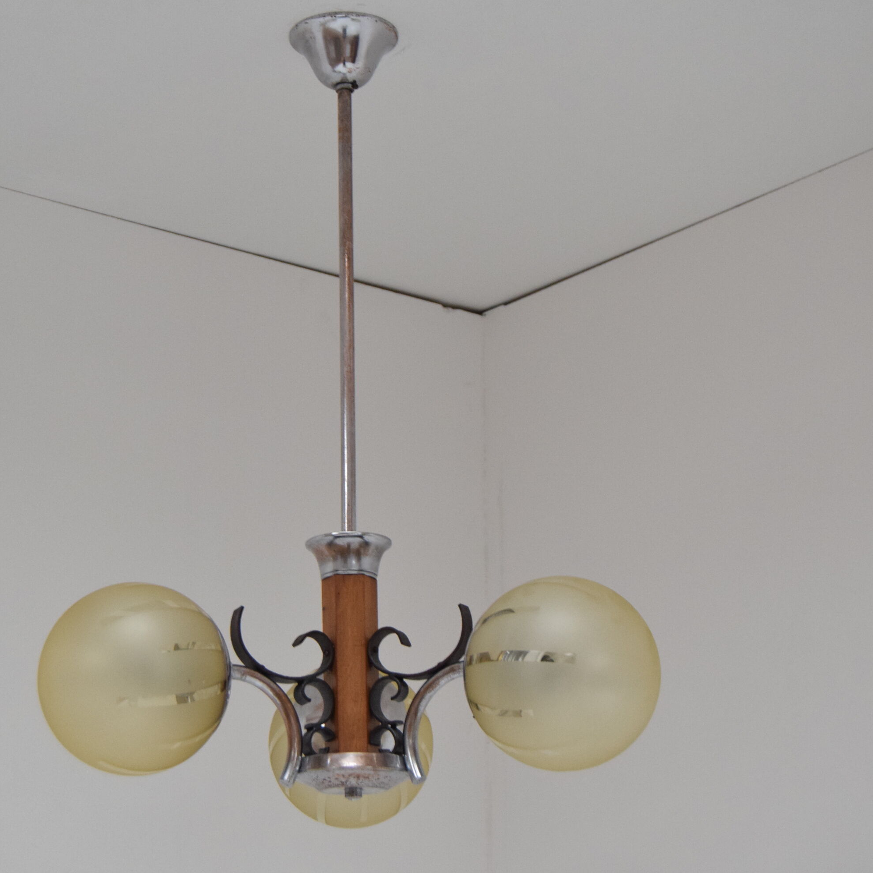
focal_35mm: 68
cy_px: 439
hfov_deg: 25.4
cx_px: 350
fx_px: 1930
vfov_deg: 25.5
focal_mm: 35
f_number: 5.6
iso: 1600
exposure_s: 1/125
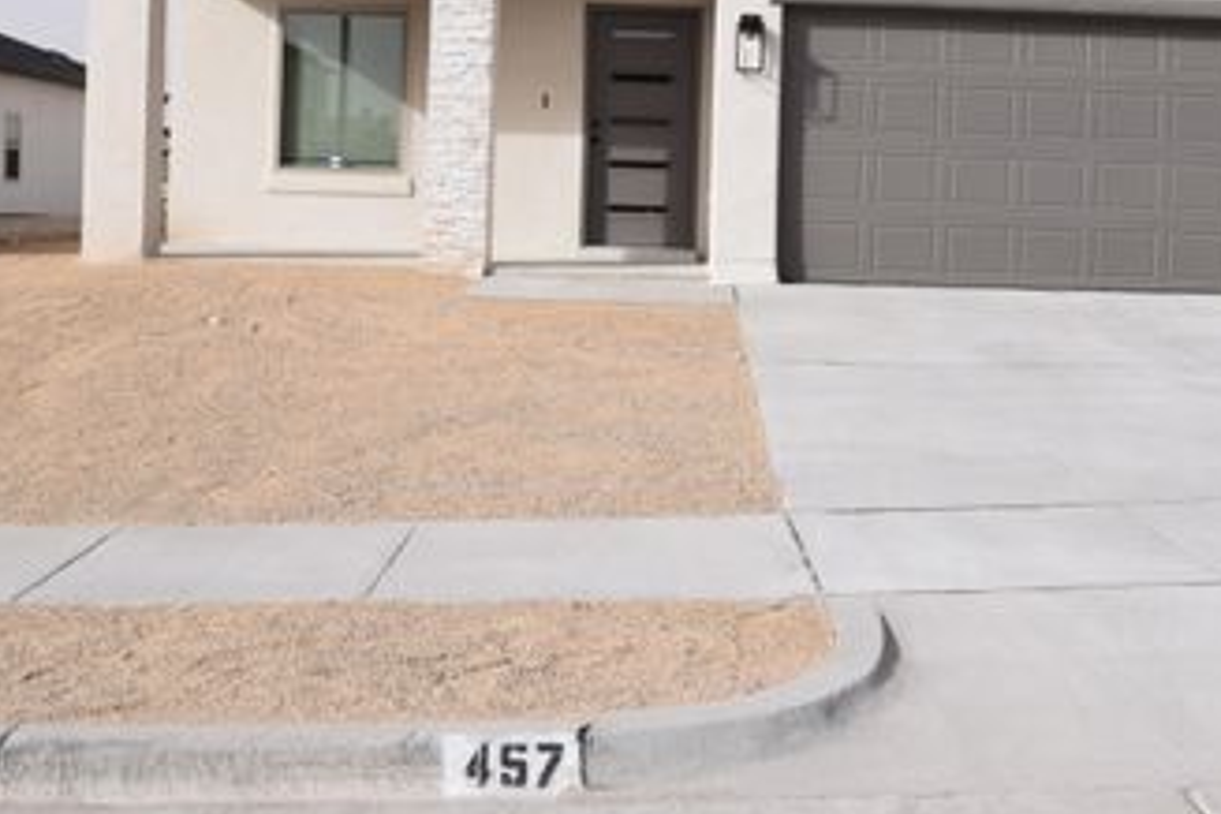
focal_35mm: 55
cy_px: 252
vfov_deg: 24.5
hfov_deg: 36.2
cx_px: 713
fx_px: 1865
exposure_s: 1/400
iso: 200
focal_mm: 24
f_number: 10
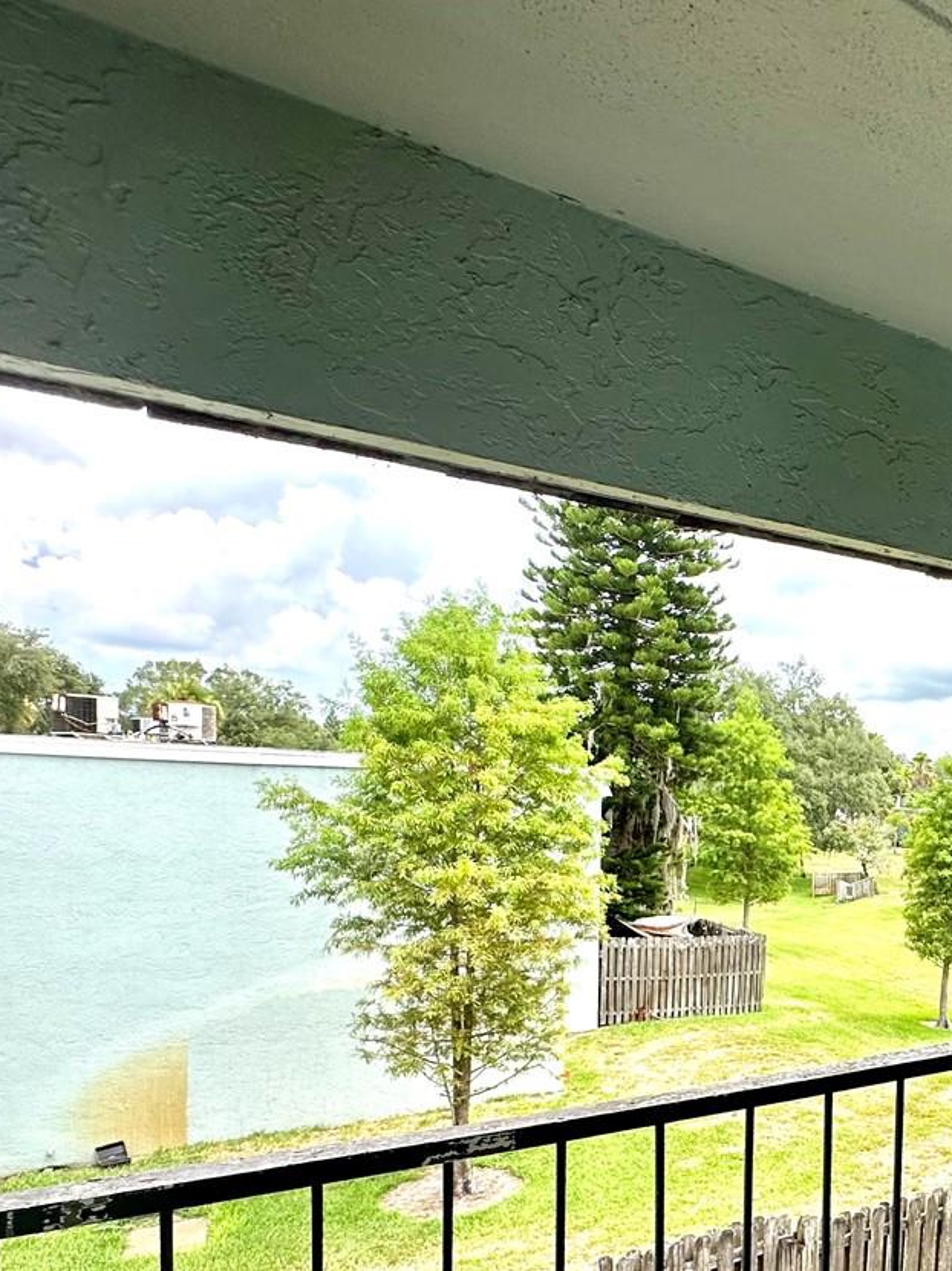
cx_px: 987
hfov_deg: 42.9
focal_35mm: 27
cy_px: 845
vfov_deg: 63.7
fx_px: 991
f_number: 2.2
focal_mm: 2.22
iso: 50
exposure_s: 1/831
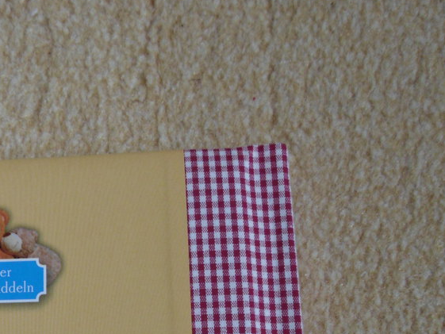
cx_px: 33
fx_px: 1376
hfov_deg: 18.0
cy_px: 378
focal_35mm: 107
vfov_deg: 13.5
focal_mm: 6.3
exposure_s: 1/45
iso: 200
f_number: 3.5
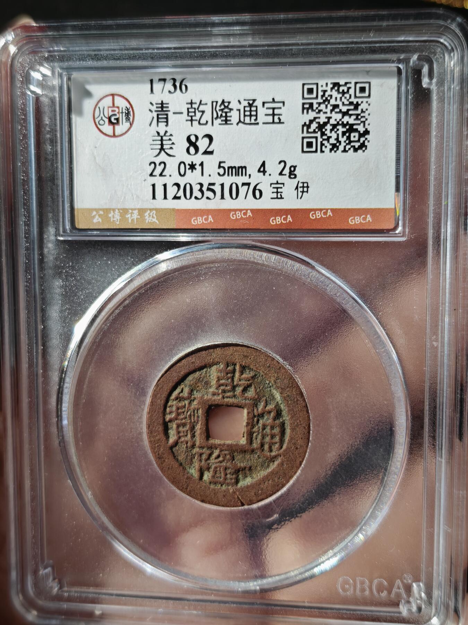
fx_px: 901
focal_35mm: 50
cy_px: 312
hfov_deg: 29.1
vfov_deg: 38.2
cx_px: 234
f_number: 1.63
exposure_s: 1/100
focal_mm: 5.85
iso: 80
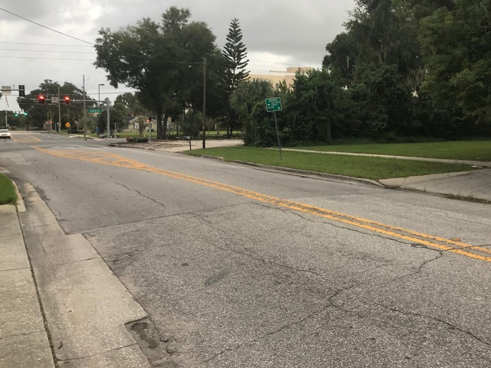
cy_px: 148
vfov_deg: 41.6
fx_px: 482
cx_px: 290
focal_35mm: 34
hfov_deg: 53.7
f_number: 1.8
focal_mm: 3.99
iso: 25
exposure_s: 1/120
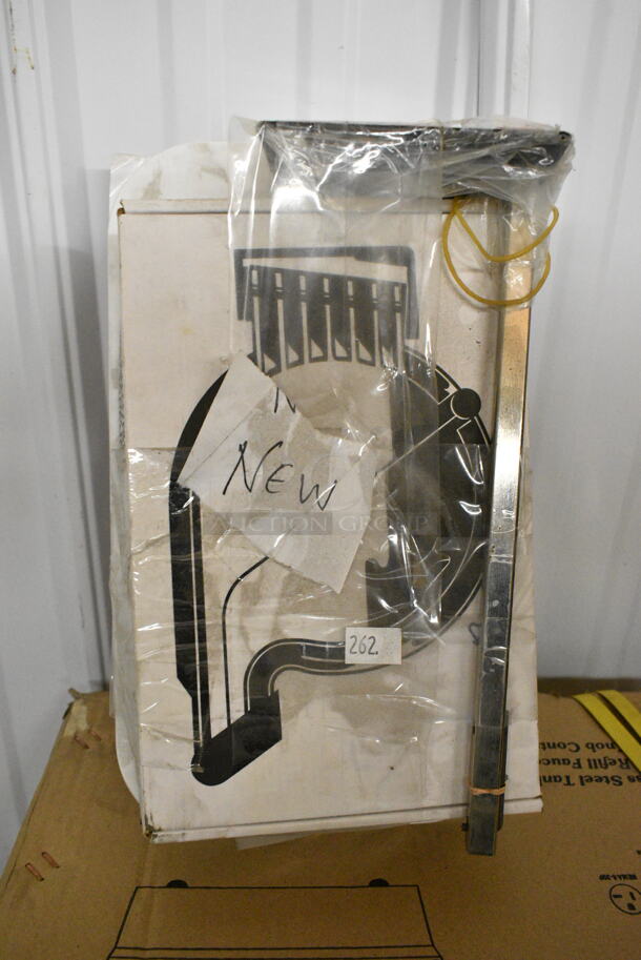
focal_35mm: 30
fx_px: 800
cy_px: 480
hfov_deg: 43.7
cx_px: 320
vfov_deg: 61.9
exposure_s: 1/160
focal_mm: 20
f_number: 6.3
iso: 6400
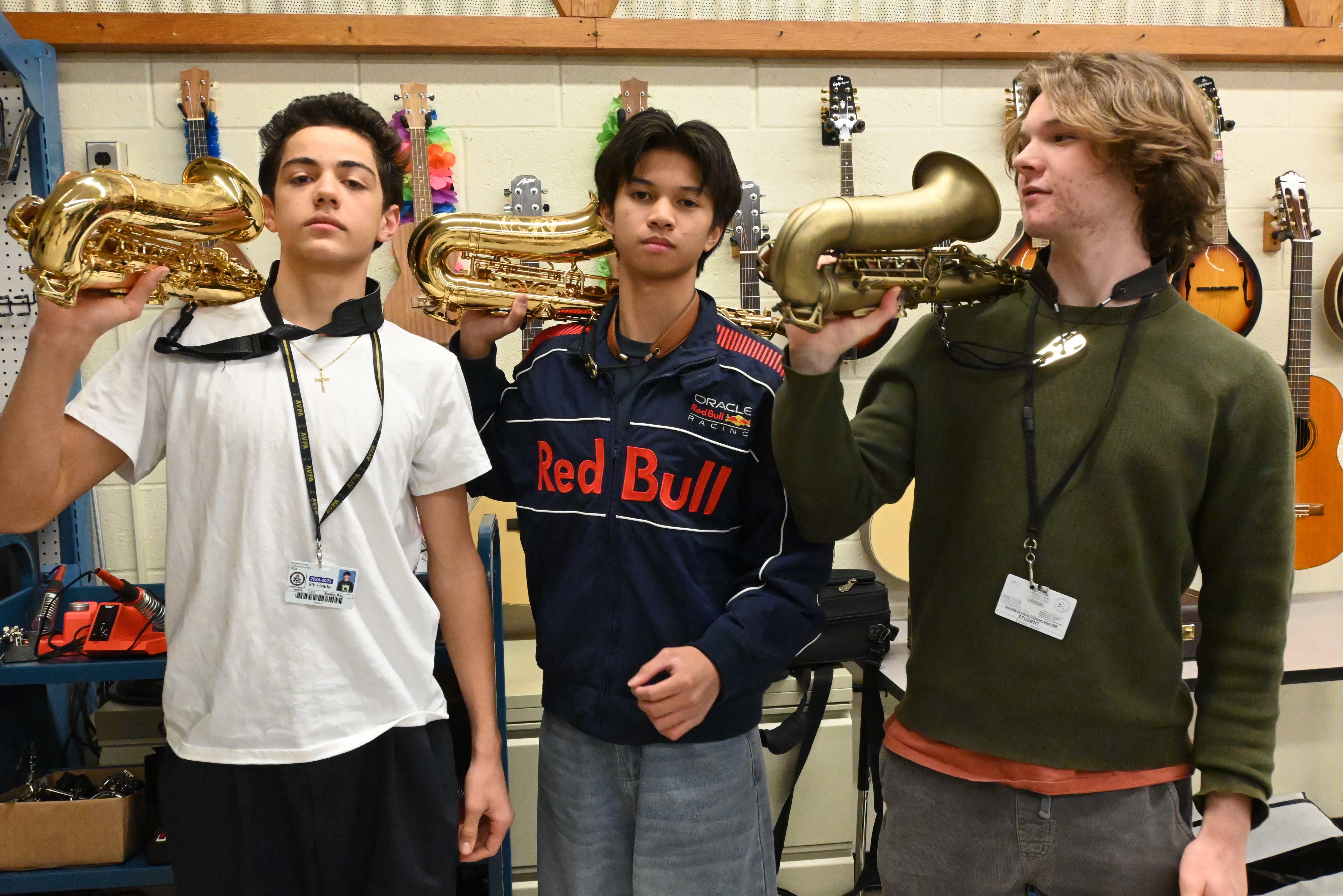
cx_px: 672
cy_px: 448
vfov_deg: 41.7
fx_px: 1175
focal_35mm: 32
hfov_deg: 59.5
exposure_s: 1/200
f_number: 7.1
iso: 8000
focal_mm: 21
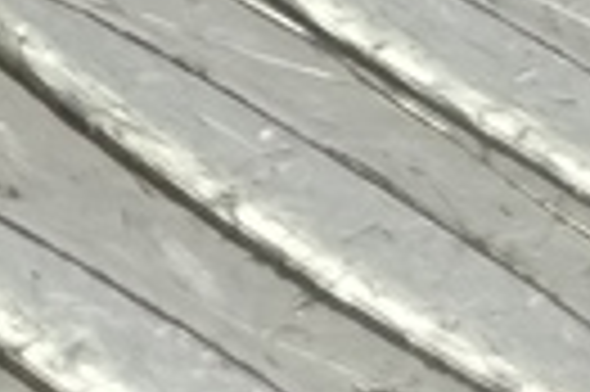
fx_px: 3601
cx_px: -1594
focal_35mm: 220
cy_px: -937
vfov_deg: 5.7
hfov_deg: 7.4
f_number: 1.6
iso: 82
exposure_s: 1/50
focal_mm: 4.11
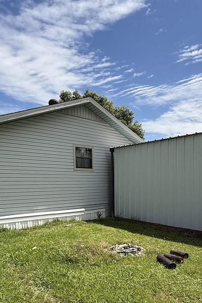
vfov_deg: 66.4
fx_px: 227
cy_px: 189
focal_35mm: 27
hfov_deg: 47.9
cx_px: 95
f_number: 2.2
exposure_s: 1/2237
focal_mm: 2.22
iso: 50
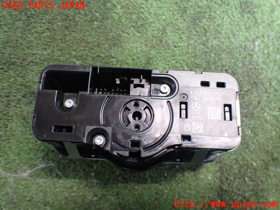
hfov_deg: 60.0
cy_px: 105
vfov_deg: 46.8
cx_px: 140
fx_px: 243
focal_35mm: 30
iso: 800
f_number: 2.3
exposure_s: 1/40
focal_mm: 5.4
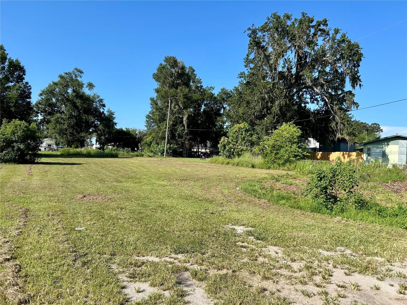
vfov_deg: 53.1
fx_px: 306
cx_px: 204
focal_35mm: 26
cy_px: 152
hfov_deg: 67.3
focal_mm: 5.7
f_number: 1.5
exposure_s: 1/2915
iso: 50
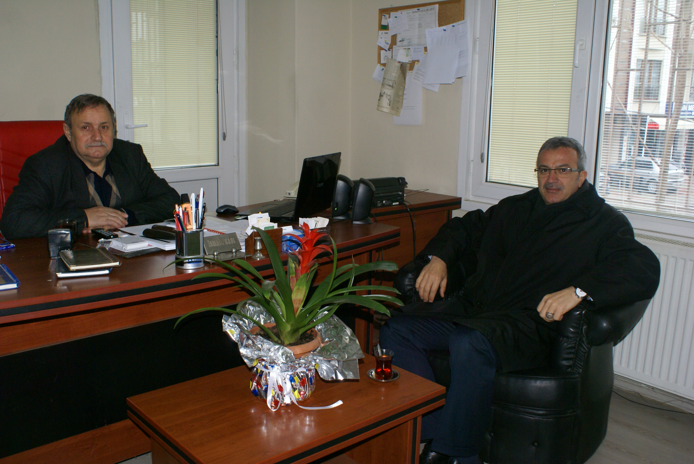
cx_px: 347
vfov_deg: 40.0
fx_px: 637
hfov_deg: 57.2
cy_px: 232
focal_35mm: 33
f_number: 5.6
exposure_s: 1/60
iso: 400
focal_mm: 22
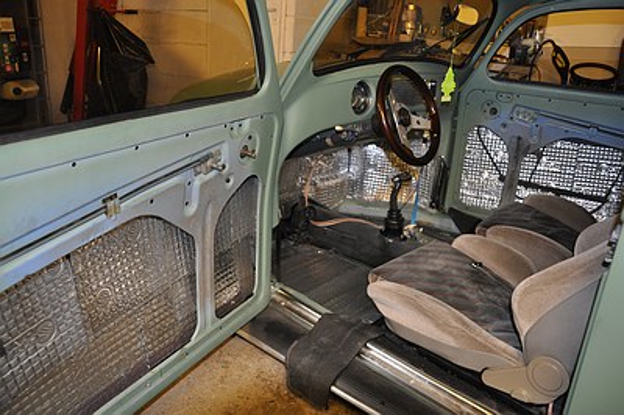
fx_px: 520
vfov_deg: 43.5
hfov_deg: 62.0
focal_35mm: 30
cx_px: 312
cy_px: 208
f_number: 3.5
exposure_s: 1/60
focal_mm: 20
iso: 800
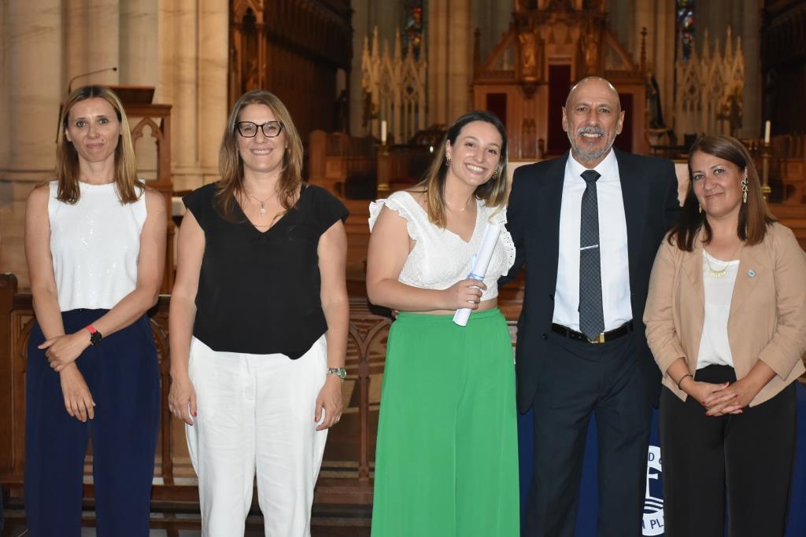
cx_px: 403
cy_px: 268
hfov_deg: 28.1
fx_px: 1612
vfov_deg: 18.9
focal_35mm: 72
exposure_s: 1/60
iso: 1600
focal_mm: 48
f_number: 5.6
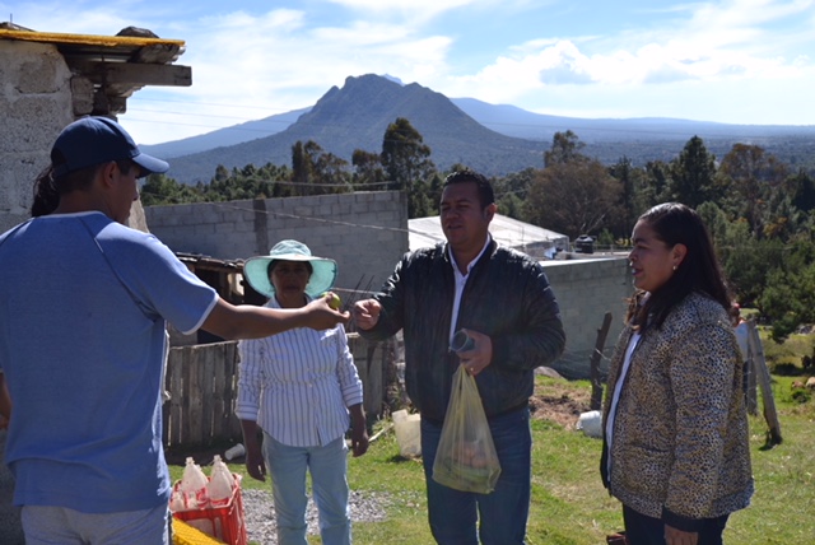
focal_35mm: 42
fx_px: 952
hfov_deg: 46.4
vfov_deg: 32.0
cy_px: 272
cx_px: 408
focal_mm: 28
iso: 100
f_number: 8
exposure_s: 1/250
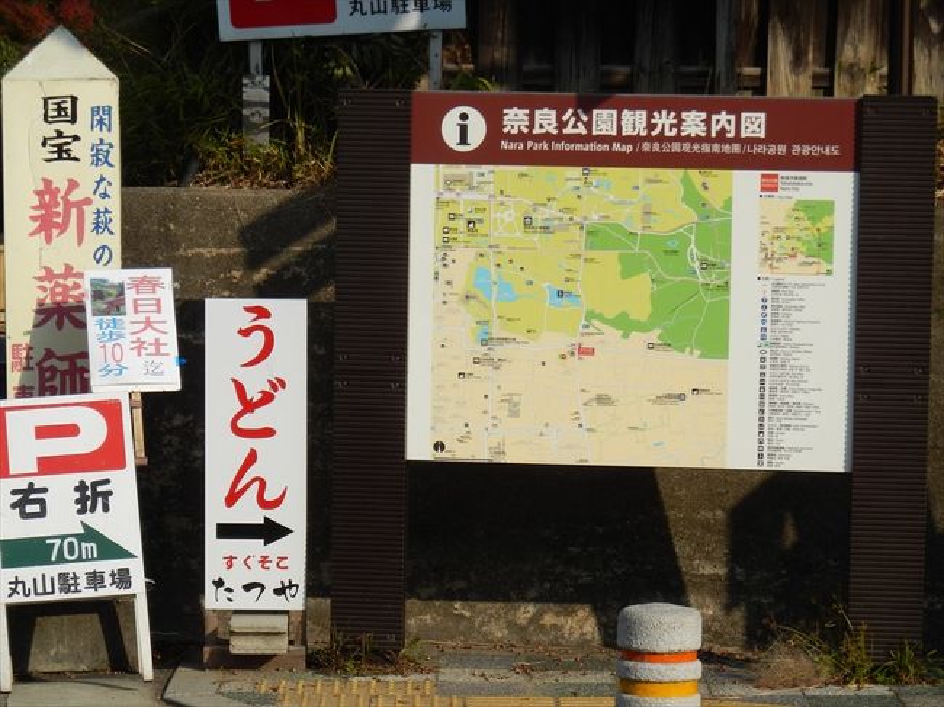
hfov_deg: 13.5
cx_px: 472
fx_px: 3980
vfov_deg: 10.2
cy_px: 354
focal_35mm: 146
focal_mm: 26.1
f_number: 5.2
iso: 125
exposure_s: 1/800
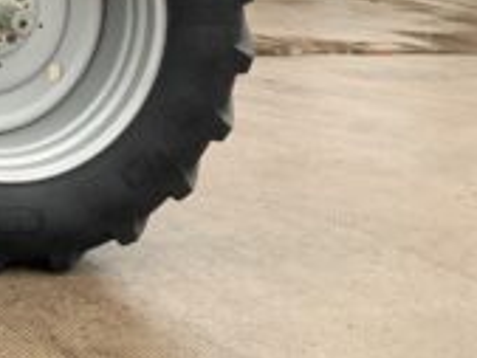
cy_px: -220
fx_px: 1517
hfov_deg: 16.0
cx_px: -285
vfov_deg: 12.6
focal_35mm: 110
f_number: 1.8
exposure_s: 1/141
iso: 16
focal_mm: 3
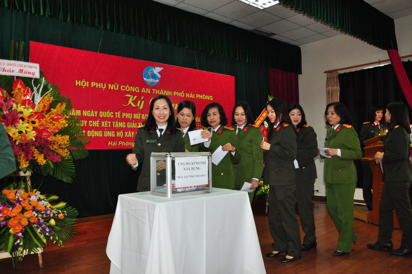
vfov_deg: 47.8
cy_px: 137
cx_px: 206
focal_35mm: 27
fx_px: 309
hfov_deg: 67.4
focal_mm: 18
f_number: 3.5
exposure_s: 1/60
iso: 1000
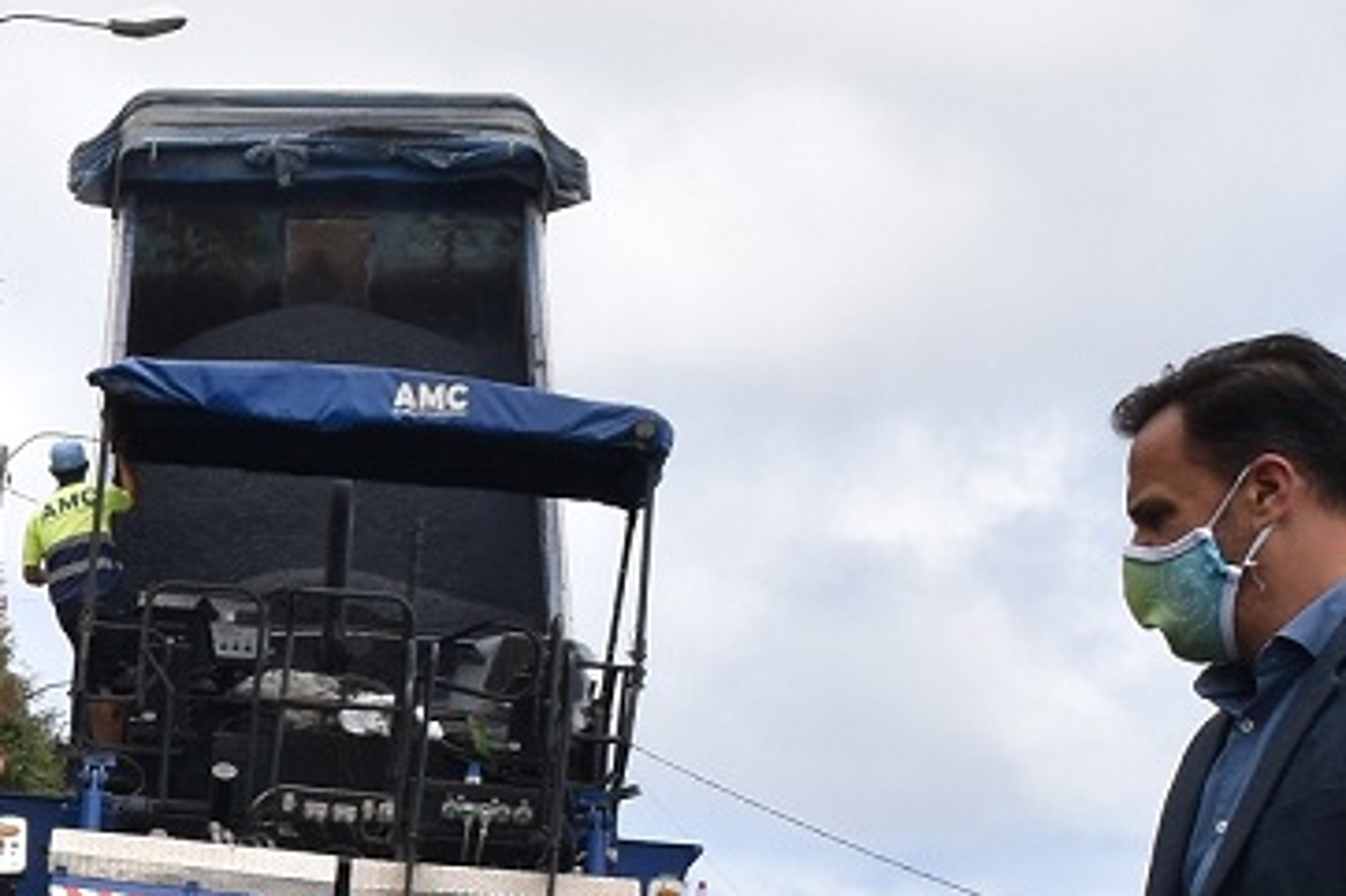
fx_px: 6129
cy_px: 788
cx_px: -736
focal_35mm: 164
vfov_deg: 8.3
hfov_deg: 11.9
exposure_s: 1/320
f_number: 9
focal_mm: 22
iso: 200
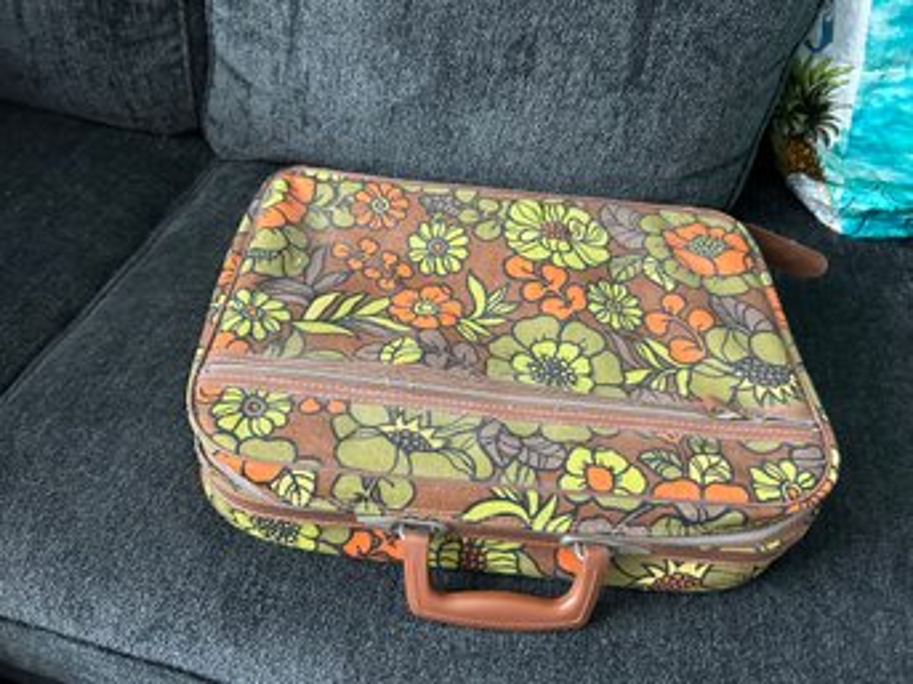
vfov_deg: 53.0
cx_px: 456
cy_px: 342
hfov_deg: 67.3
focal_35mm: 26
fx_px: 686
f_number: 1.5
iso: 500
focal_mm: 5.7
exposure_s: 1/60
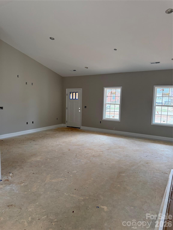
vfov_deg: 71.6
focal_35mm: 24
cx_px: 86
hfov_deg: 56.8
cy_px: 115
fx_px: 160
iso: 200
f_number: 1.78
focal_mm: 6.76
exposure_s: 1/151
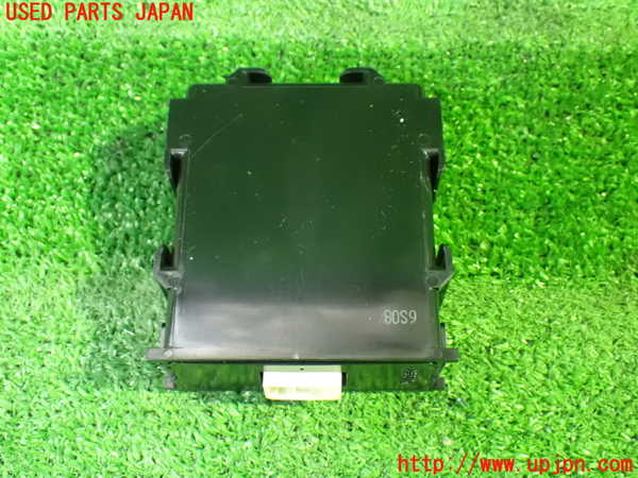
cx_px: 319
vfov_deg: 32.9
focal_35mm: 44
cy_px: 239
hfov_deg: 42.9
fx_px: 811
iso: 1600
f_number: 2.9
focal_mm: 7.84
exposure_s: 1/20
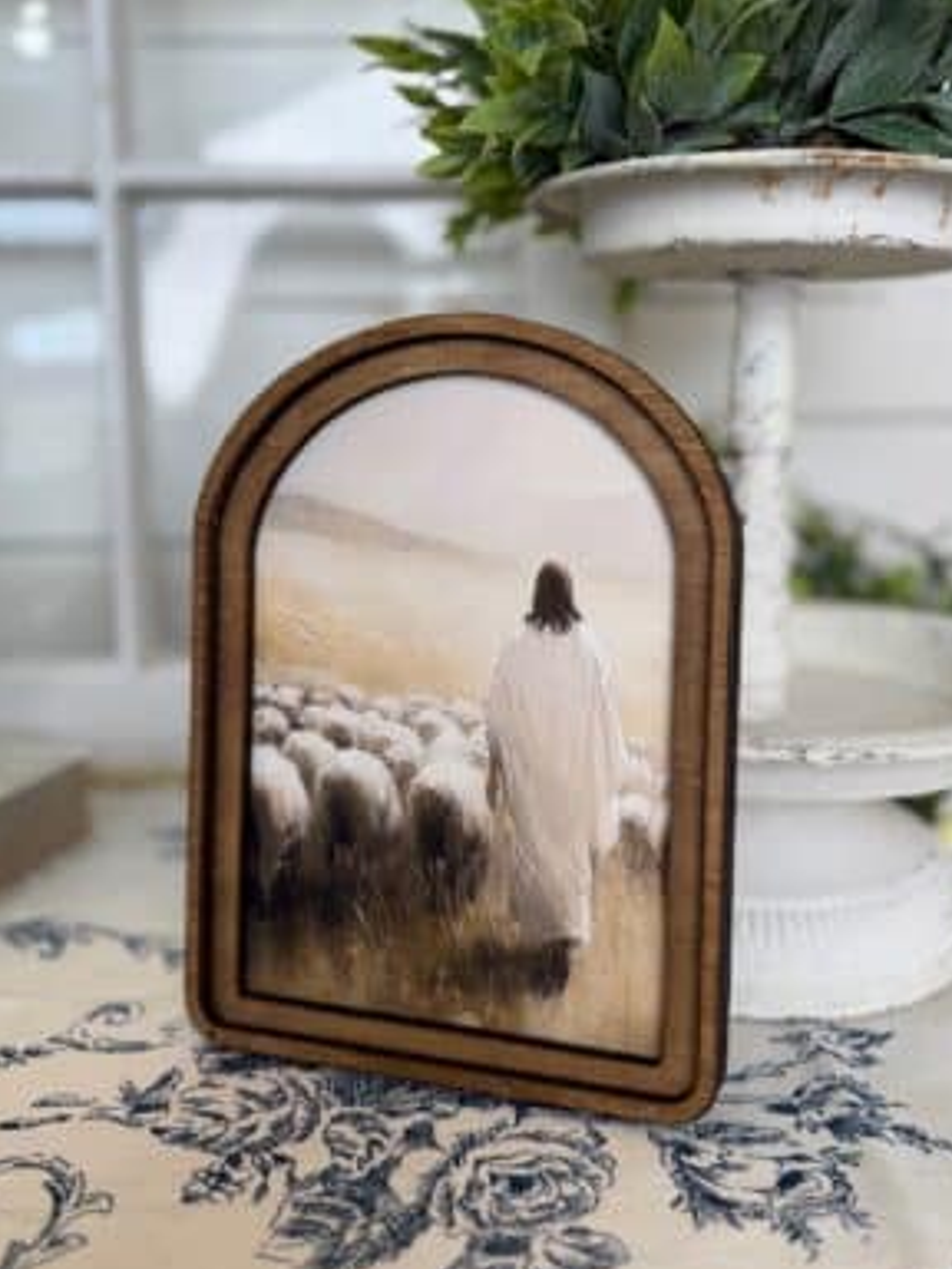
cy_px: 658
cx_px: 483
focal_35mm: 25
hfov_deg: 54.9
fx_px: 917
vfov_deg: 69.4
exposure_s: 1/120
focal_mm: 6.76
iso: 64
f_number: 1.78
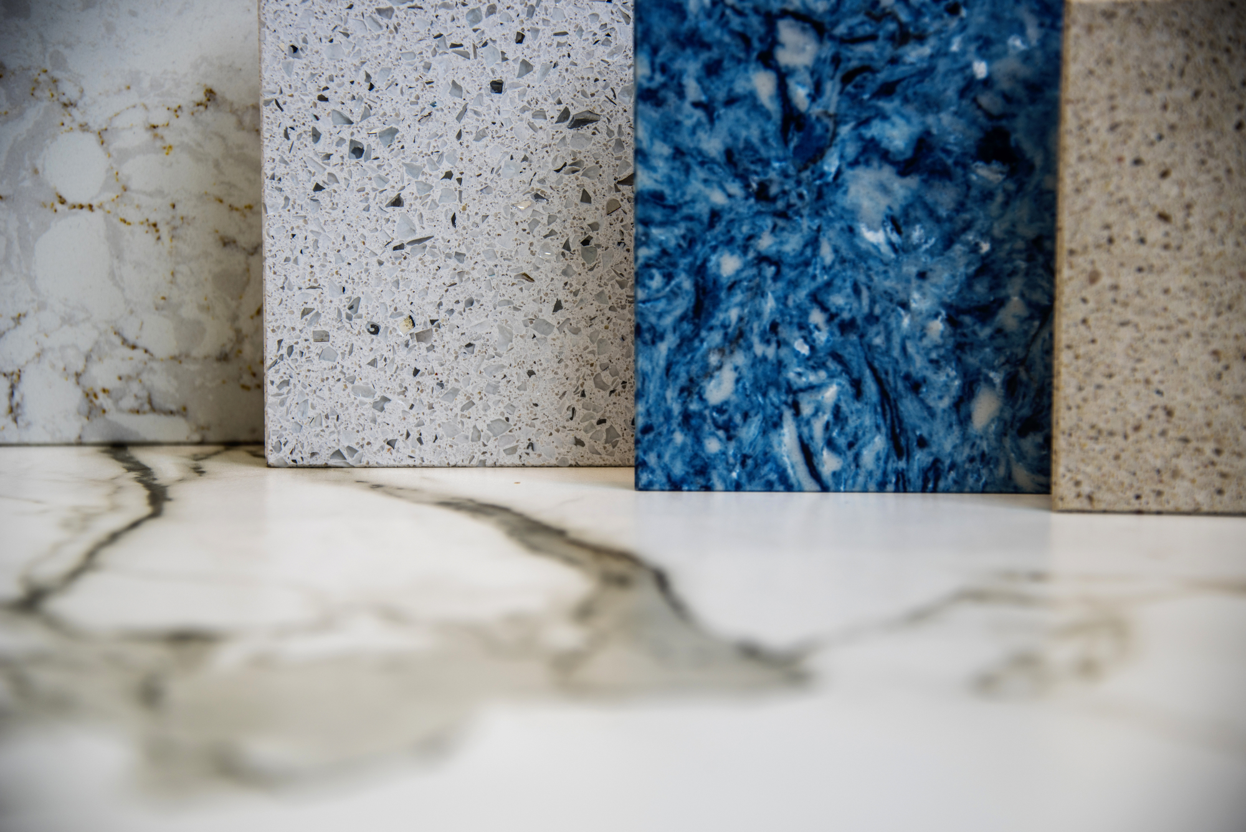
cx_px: 623
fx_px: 5020
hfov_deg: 14.1
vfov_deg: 9.5
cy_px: 416
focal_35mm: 145
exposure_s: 1/15
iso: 64
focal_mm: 145
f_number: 5.6
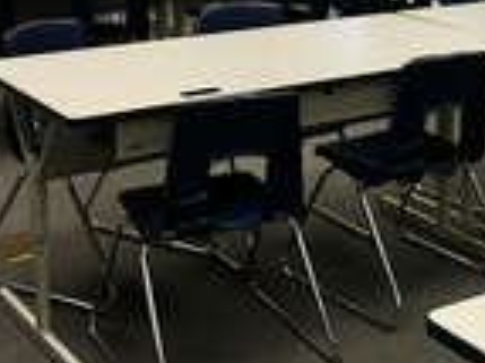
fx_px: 1134
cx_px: 370
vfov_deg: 17.6
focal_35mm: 81
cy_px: -20
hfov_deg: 23.9
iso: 64
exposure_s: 1/15
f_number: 2.2
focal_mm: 4.15
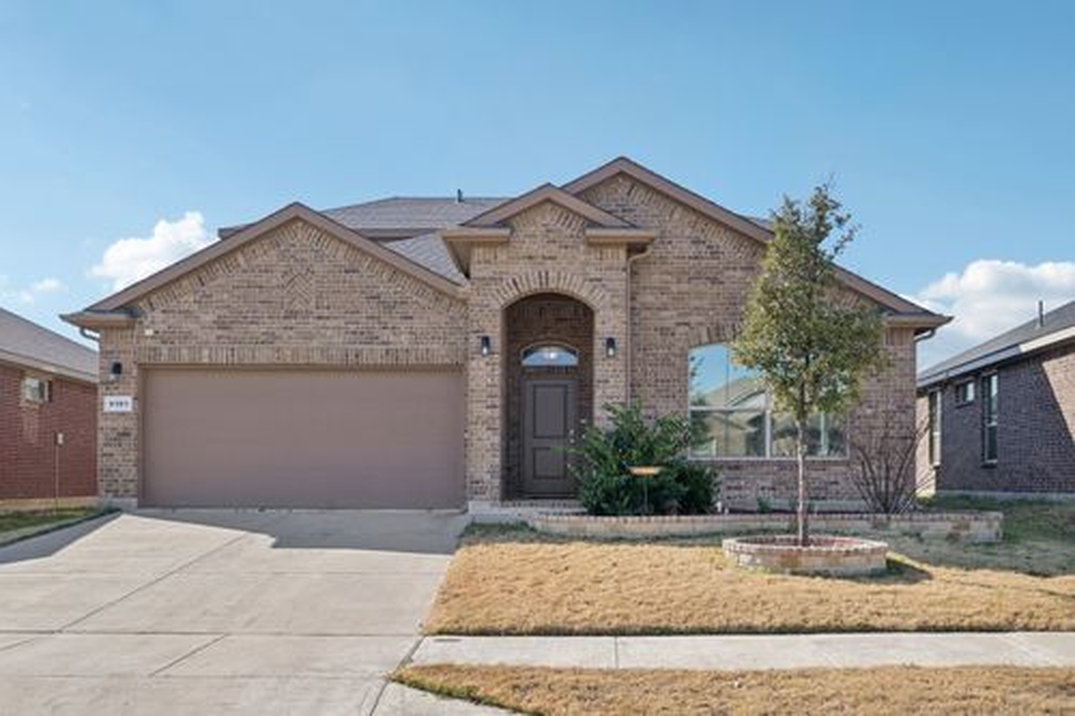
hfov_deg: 61.9
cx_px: 538
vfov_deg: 43.6
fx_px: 895
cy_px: 358
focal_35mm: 30
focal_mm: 30
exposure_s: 1/800
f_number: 8
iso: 400
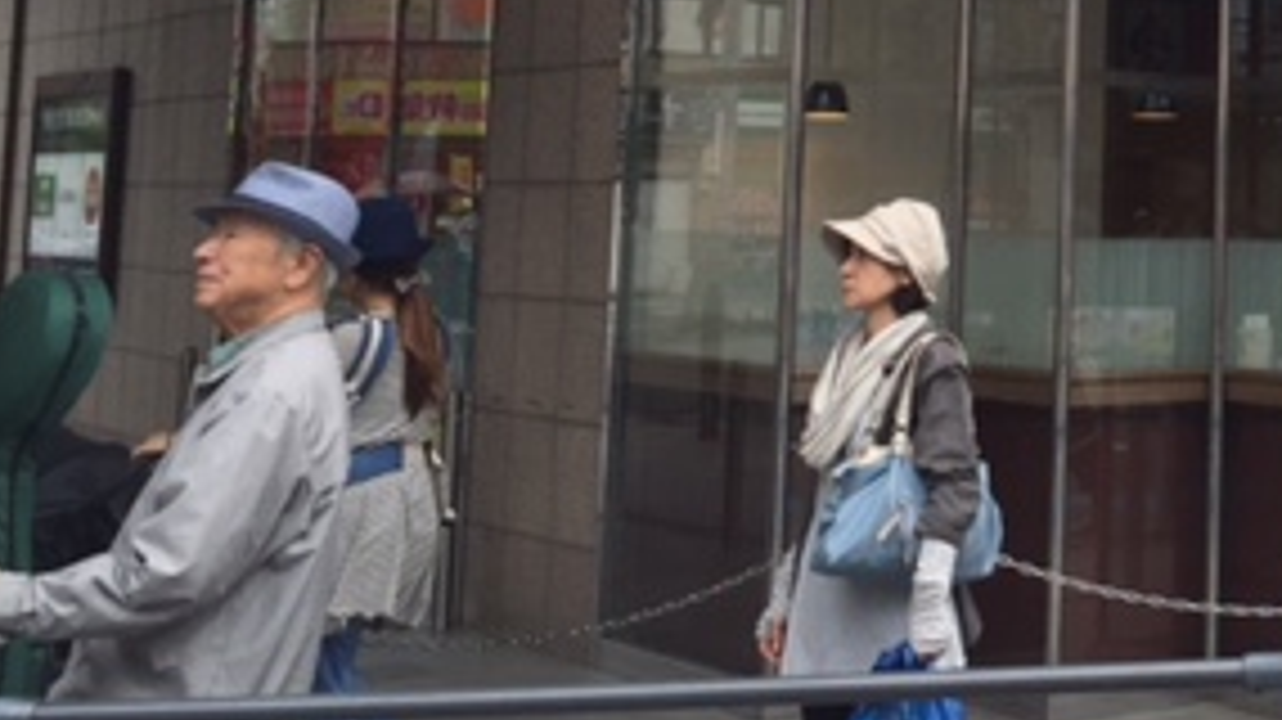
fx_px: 2412
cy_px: -63
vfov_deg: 16.5
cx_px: 1421
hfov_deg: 27.2
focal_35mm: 71
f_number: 2.2
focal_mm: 4.15
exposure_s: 1/760
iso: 32
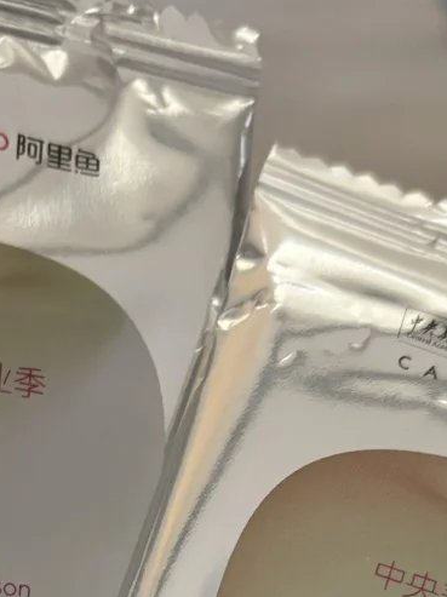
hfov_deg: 19.2
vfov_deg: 23.7
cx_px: 104
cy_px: 696
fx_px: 1310
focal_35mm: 76
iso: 400
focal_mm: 5.96
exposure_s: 1/40
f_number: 1.6
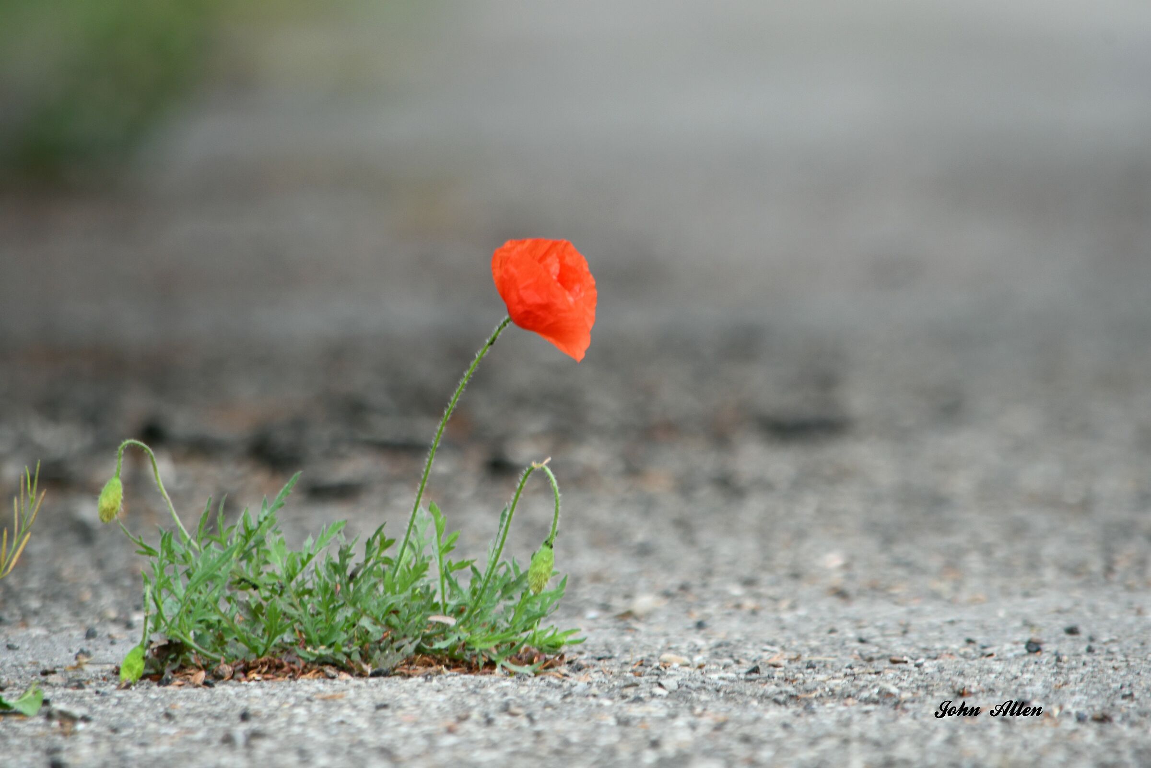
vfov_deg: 3.1
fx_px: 14386
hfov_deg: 4.6
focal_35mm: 450
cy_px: 384
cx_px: 576
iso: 320
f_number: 8
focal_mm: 300
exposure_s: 1/60
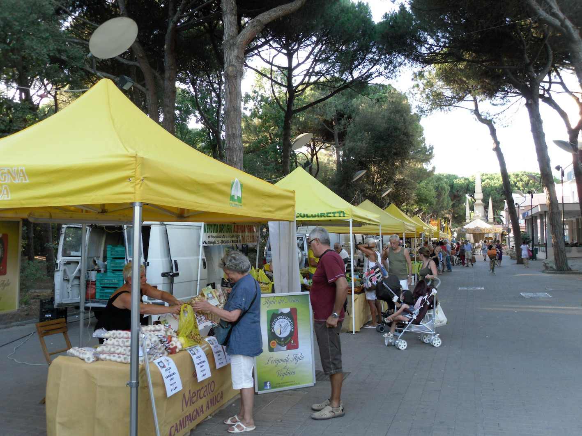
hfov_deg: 42.1
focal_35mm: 45
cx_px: 291
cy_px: 218
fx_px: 757
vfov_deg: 32.2
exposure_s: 1/76
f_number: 3.5
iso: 100
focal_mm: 6.3
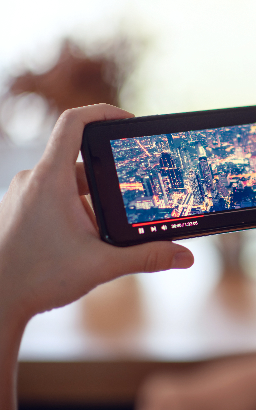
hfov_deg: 10.0
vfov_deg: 16.1
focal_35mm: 130
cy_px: 205
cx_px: 280
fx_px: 1451
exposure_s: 1/200
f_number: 1.4
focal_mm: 85
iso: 250
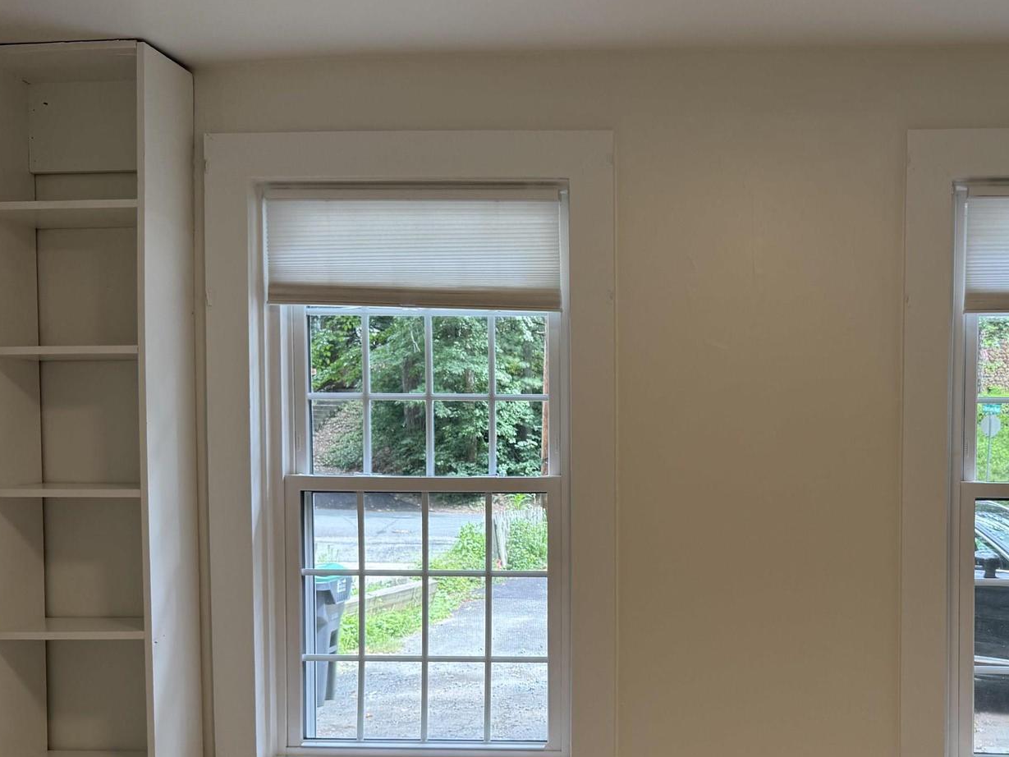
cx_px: 737
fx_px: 1166
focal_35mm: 40
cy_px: 510
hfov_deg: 45.4
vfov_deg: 35.6
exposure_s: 1/120
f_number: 1.78
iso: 80
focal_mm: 6.76
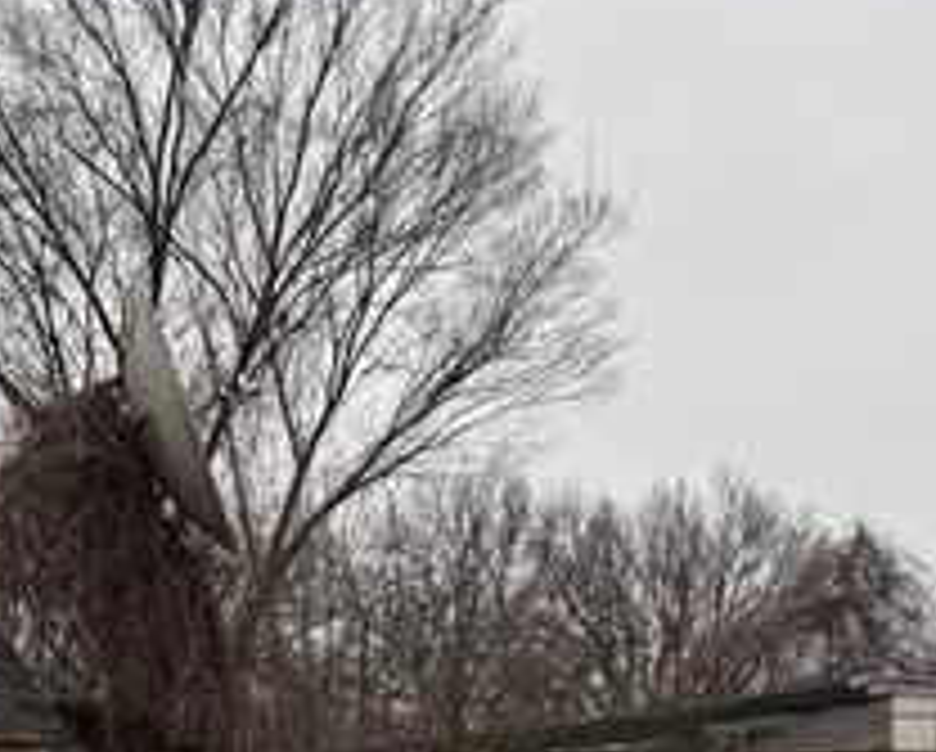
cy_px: 862
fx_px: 2081
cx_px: -166
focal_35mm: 75
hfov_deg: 23.3
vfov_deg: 19.5
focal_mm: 6.76
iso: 80
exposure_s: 1/582
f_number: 1.78
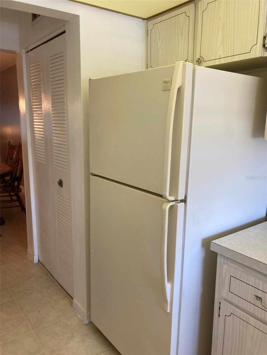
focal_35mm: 28
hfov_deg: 49.8
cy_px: 178
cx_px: 134
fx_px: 288
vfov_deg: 63.4
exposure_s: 1/60
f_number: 1.8
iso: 64
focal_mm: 3.99
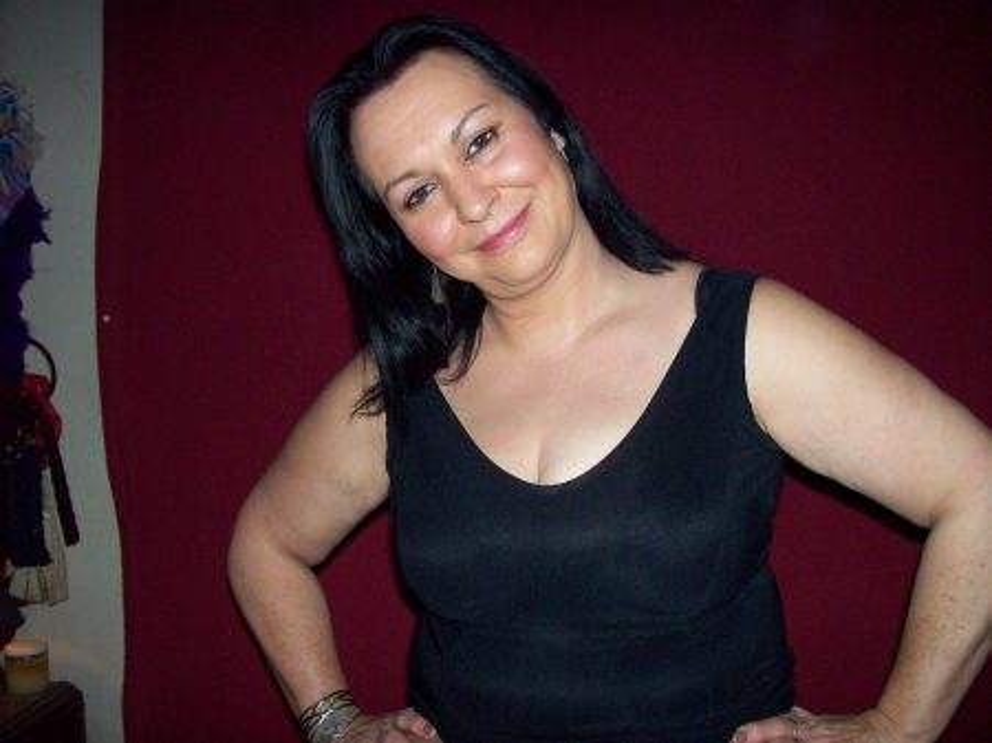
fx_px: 1031
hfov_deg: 51.4
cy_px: 372
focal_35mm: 36
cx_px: 496
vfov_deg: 39.6
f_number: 2.7
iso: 140
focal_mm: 6
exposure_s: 1/64
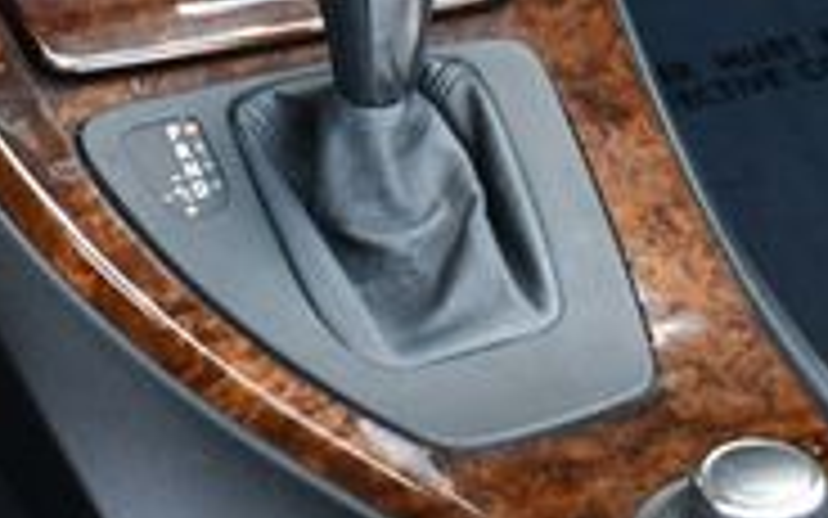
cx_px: 130
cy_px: -414
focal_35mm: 128
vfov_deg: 9.7
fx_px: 2888
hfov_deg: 16.2
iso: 800
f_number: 3.5
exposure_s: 1/250
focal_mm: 18
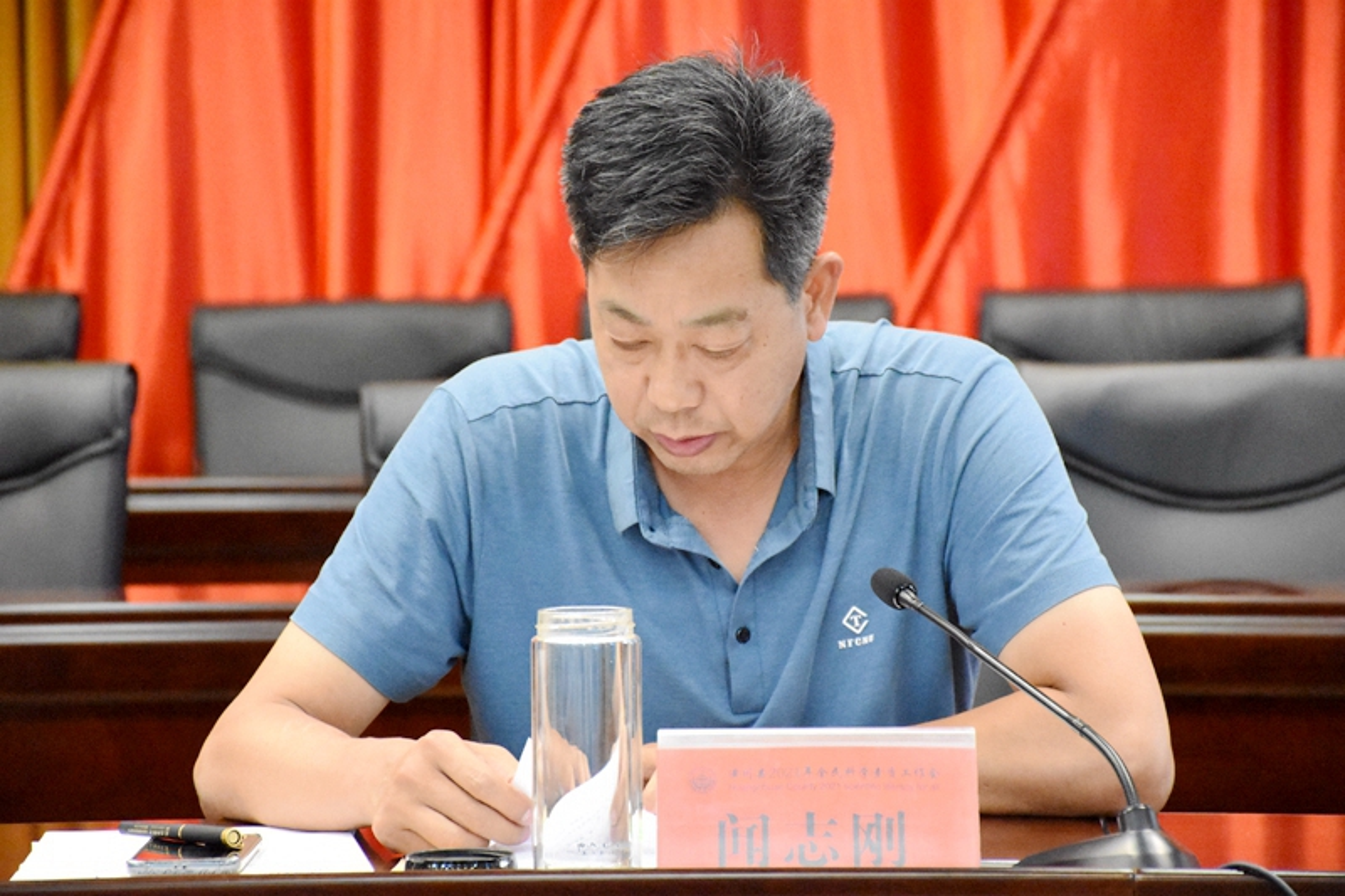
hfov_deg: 11.8
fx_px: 6499
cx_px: 672
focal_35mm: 174
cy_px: 448
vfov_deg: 7.9
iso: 11400
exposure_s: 1/200
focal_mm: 116
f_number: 5.6
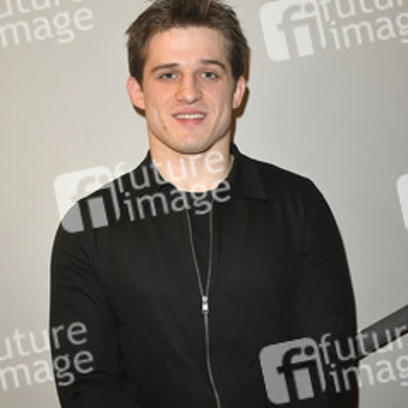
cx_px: 192
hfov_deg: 34.0
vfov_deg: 33.7
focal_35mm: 50
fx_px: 667
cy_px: 278
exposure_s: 1/160
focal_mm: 35
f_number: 6.3
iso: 2000
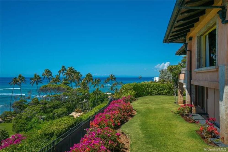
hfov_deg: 54.4
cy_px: 76
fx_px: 222
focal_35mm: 35
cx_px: 114
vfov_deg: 37.9
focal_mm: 35
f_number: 9
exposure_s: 1/1000
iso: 250
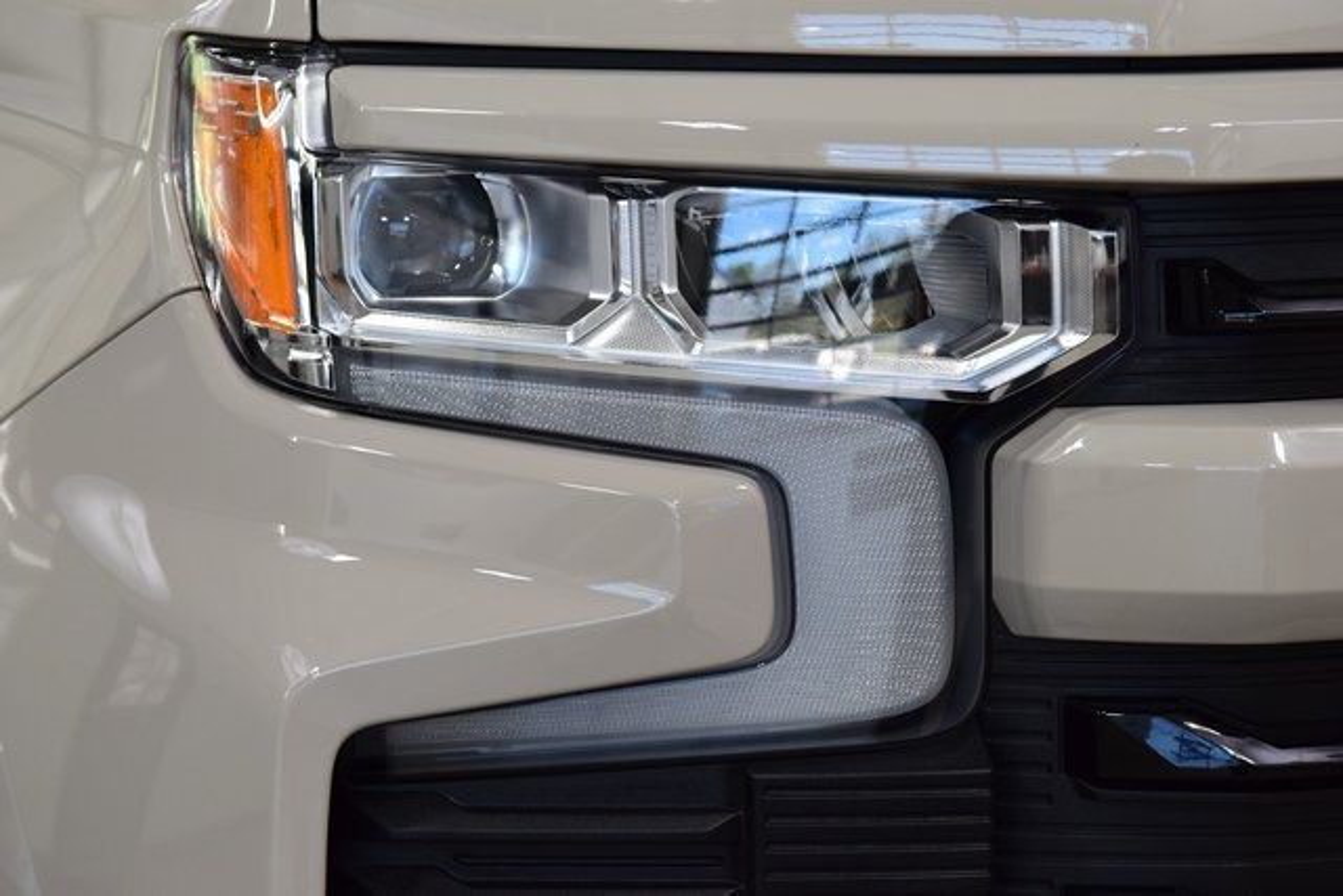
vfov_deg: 13.0
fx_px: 3918
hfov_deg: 19.5
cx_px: 672
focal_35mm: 105
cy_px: 448
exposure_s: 1/125
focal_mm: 70
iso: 1600
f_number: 5
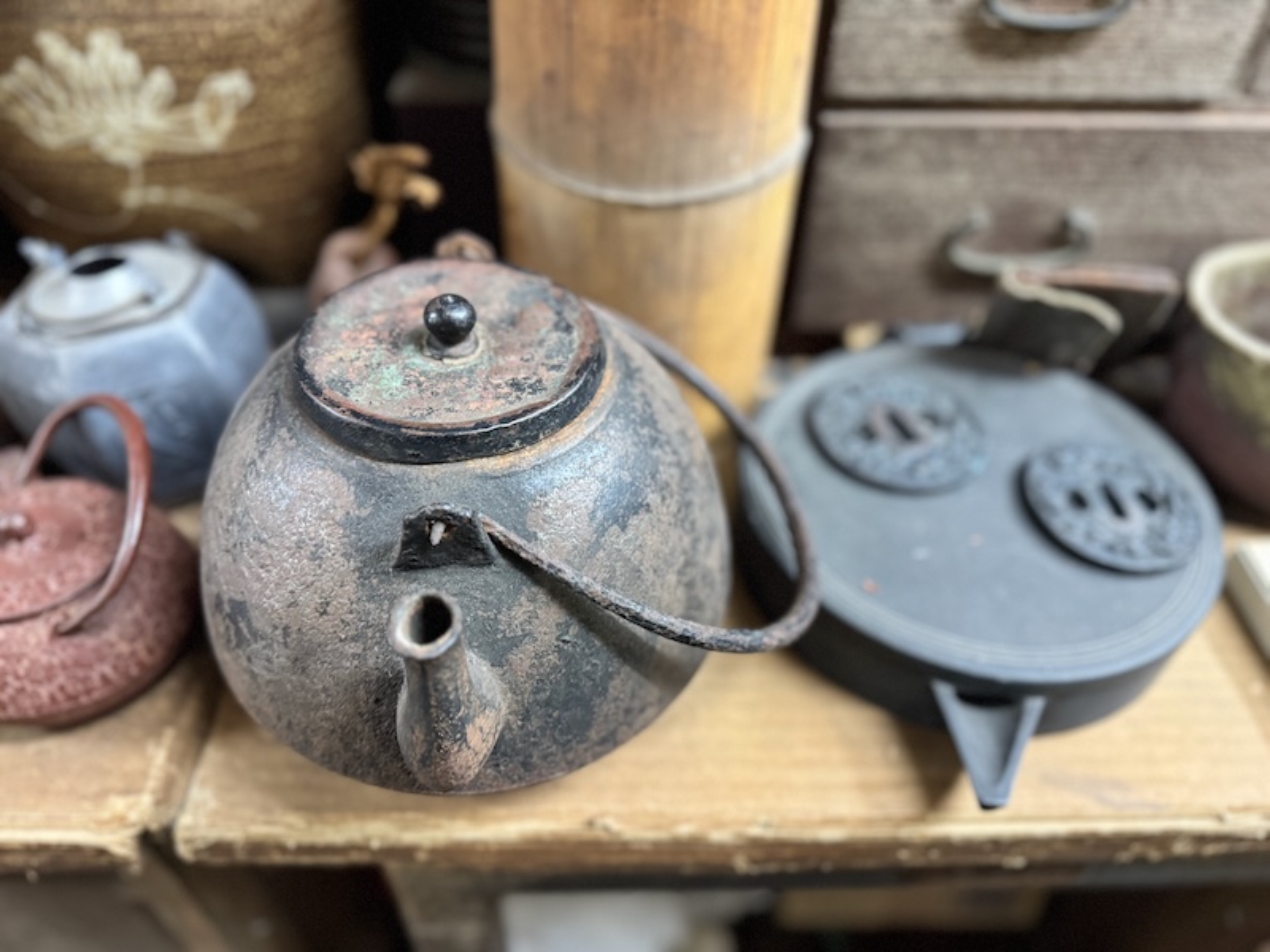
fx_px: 881
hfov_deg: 71.6
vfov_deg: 56.8
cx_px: 635
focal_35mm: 24
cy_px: 476
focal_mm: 6.76
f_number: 1.78
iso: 800
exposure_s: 1/33
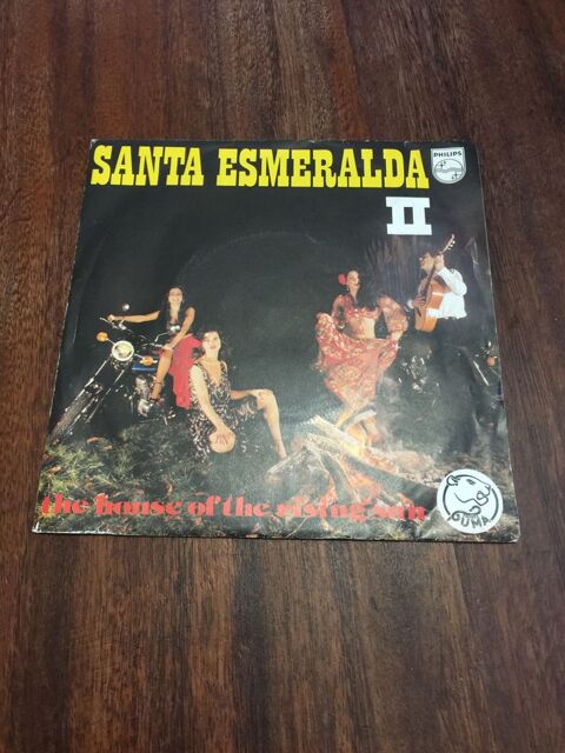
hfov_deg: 48.2
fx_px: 631
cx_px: 282
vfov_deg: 61.7
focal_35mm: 29
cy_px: 376
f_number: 2.2
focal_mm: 4.15
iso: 100
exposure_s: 1/10
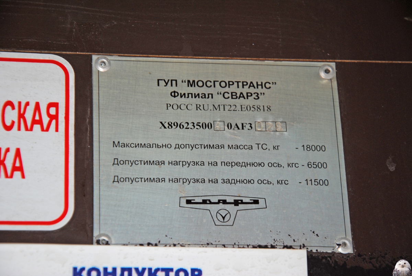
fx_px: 1461
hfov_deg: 16.1
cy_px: 138
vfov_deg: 10.8
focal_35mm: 128
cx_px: 206
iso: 200
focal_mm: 85
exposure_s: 1/60
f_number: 5.6
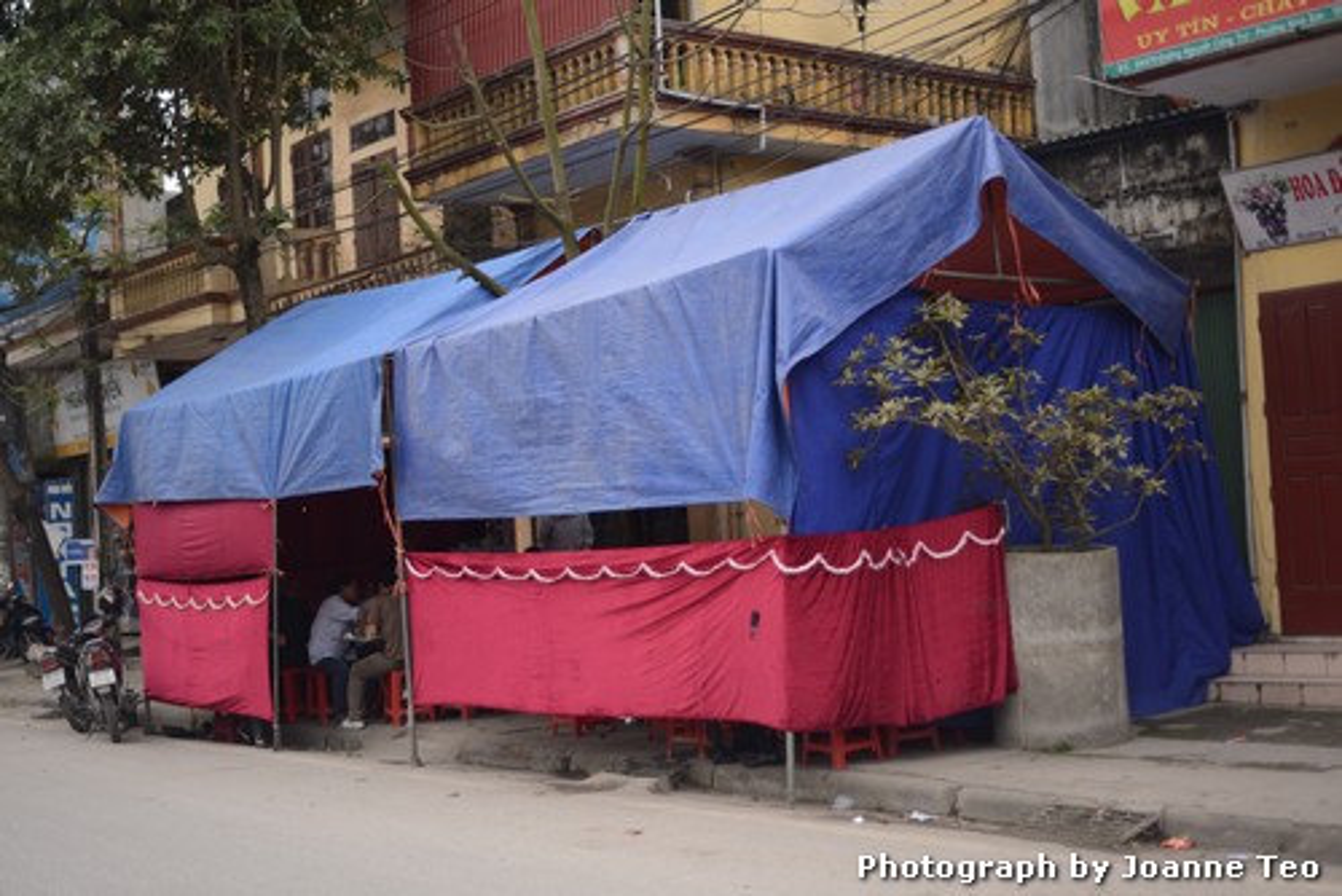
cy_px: 448
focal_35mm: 50
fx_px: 1865
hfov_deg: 39.6
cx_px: 671
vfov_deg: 27.0
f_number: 1.8
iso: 100
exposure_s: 1/1250
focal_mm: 50
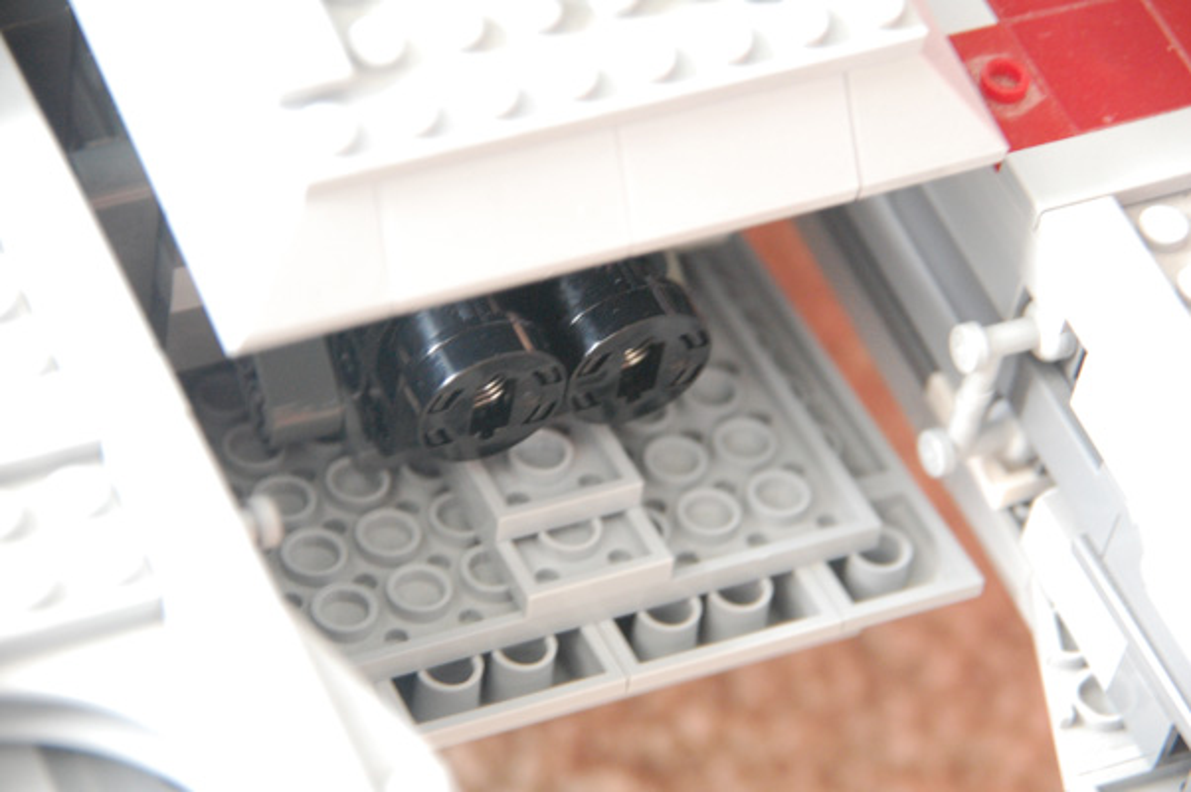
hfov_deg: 9.5
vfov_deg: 6.3
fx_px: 7188
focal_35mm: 218
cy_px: 396
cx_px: 596
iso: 1600
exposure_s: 1/15
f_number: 6
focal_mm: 145
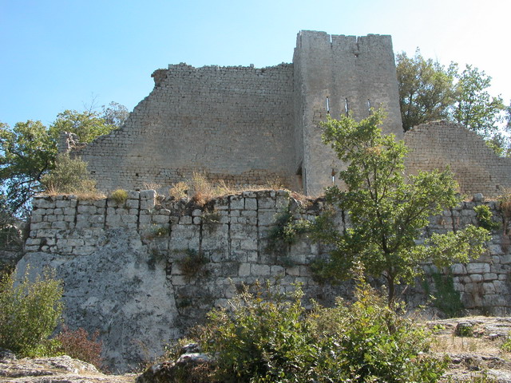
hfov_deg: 52.6
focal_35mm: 35
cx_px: 256
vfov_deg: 40.7
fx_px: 517
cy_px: 192
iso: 100
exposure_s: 1/203
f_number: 5.6
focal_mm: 8.9
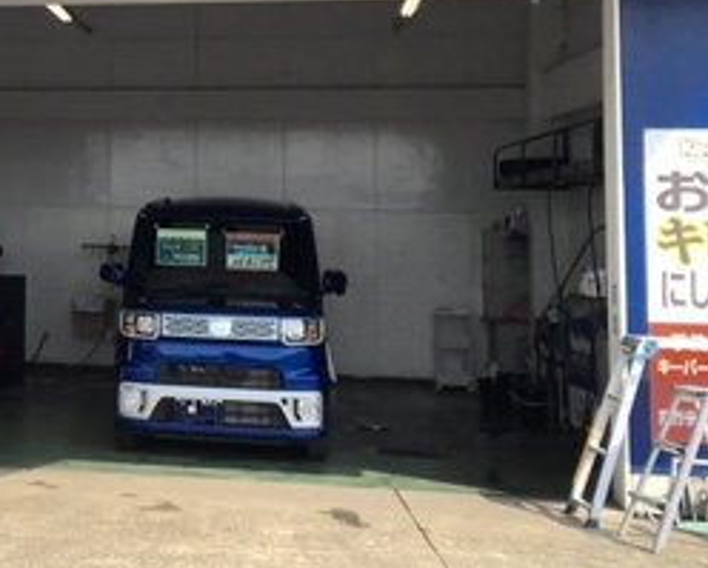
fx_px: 1531
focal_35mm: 73
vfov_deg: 20.8
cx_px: -69
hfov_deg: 24.3
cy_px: 120
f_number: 2.2
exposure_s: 1/1479
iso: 25
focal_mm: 4.15
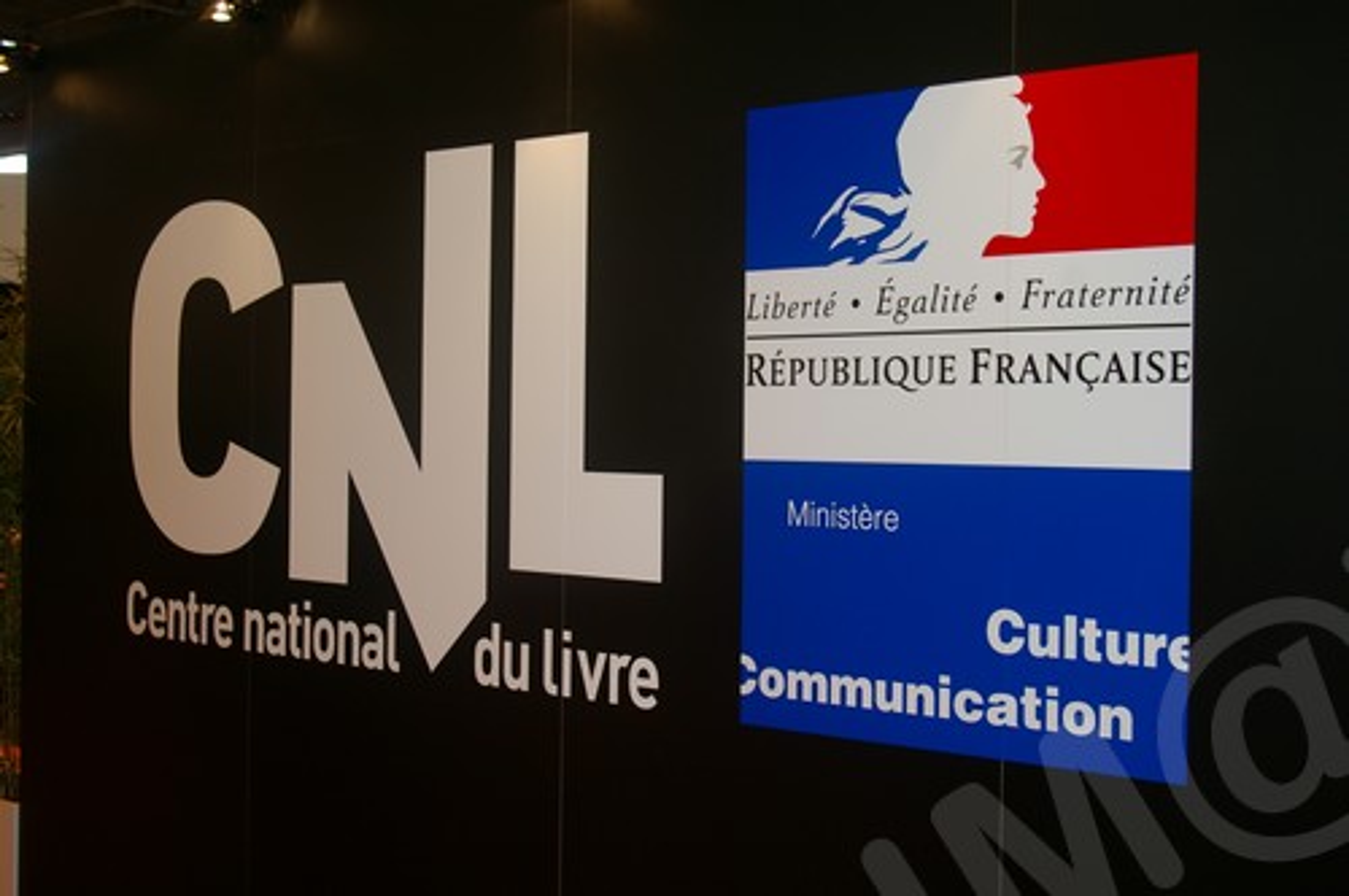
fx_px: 1965
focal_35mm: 52
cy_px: 448
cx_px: 674
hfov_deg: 37.9
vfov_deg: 25.7
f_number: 4.5
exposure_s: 1/45
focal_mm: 35
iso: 200
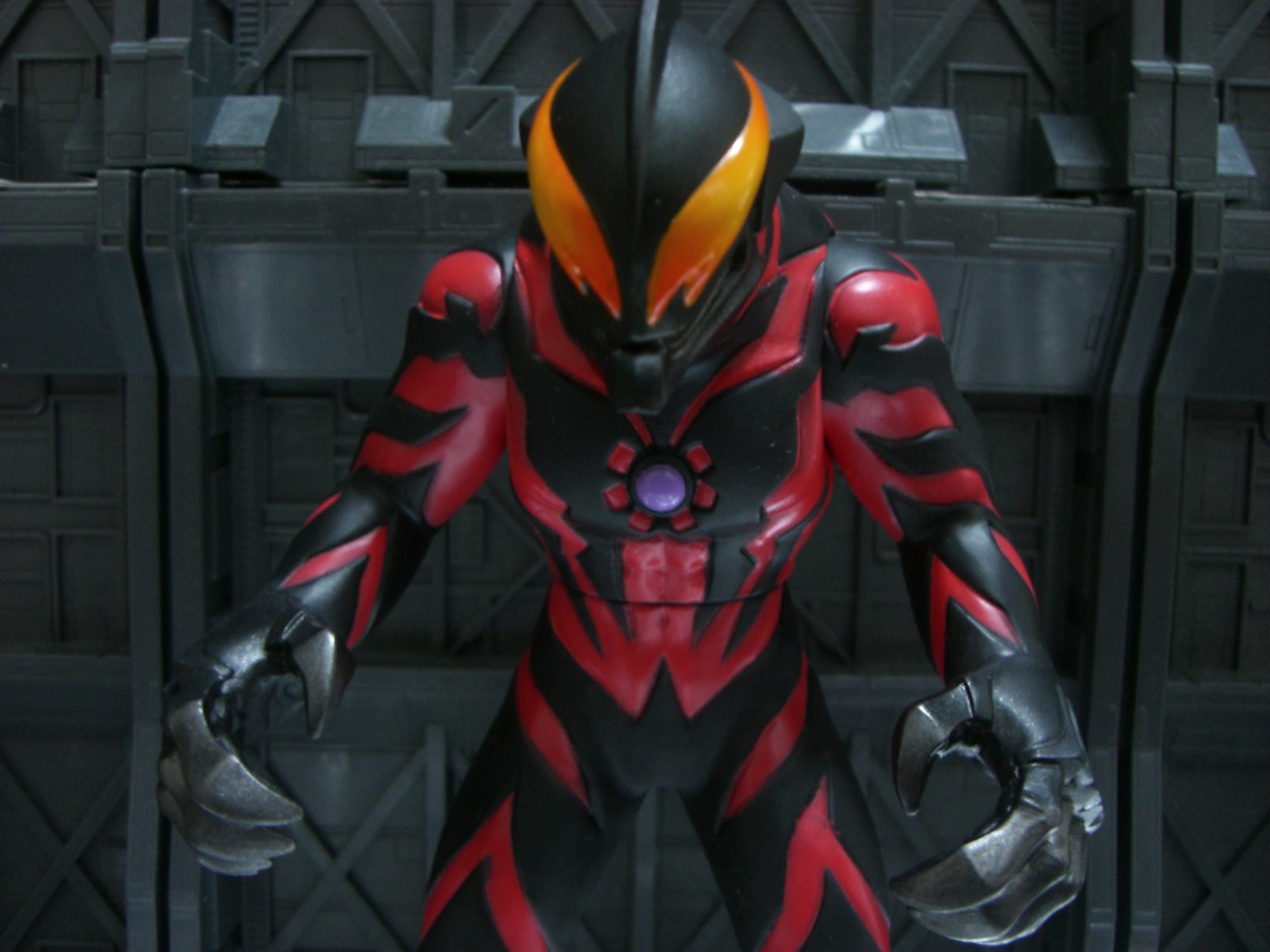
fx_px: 1394
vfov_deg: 37.7
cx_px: 635
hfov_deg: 49.0
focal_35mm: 38
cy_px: 476
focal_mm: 6.2
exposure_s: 1/8
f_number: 2.7
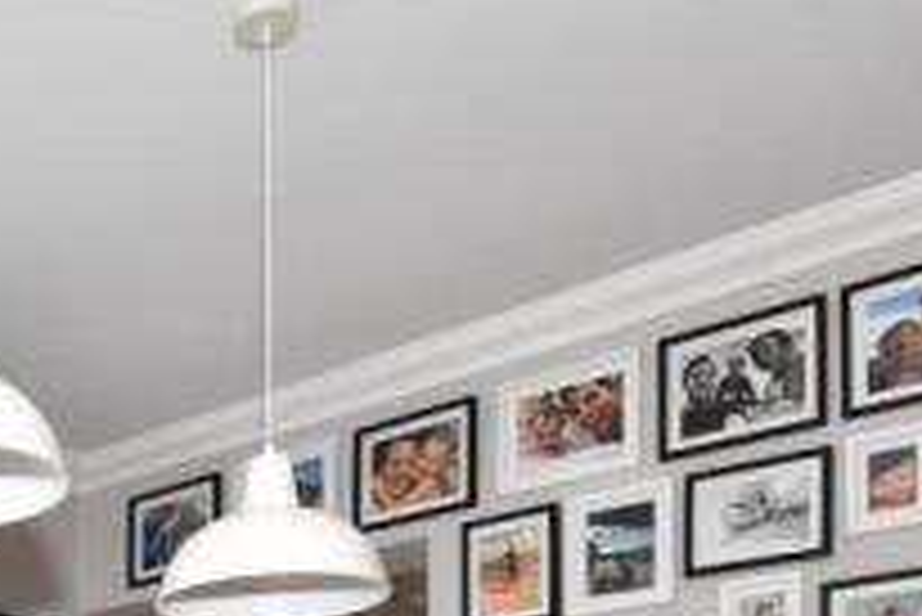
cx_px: -218
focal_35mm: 48
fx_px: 1230
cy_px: 969
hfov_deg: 32.8
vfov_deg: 22.2
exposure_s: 1/10
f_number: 8
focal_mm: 10
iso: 400
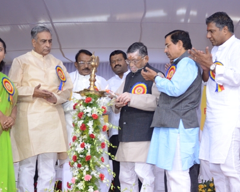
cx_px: 117
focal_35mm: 72
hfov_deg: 26.4
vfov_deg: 21.1
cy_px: 139
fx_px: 511
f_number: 4
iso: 800
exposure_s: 1/125
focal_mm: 22
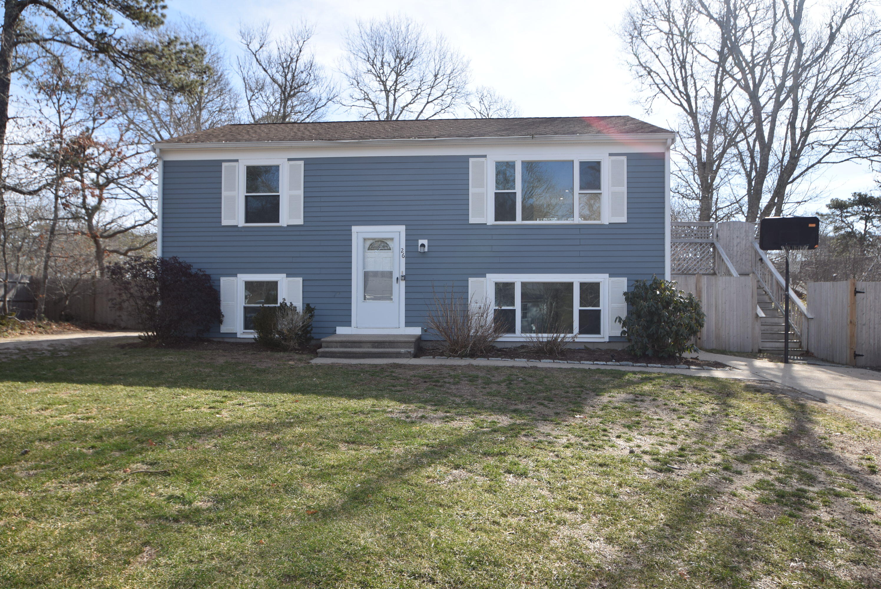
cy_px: 294
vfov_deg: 53.2
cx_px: 440
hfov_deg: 73.7
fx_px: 588
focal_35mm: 24
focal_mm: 16
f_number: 10
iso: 100
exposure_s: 1/200
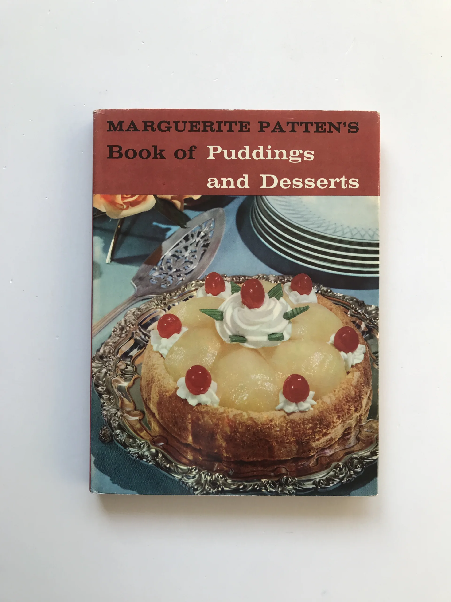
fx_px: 486
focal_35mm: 28
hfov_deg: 49.7
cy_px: 301
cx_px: 226
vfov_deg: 63.4
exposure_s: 1/104
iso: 20
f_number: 1.8
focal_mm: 3.99
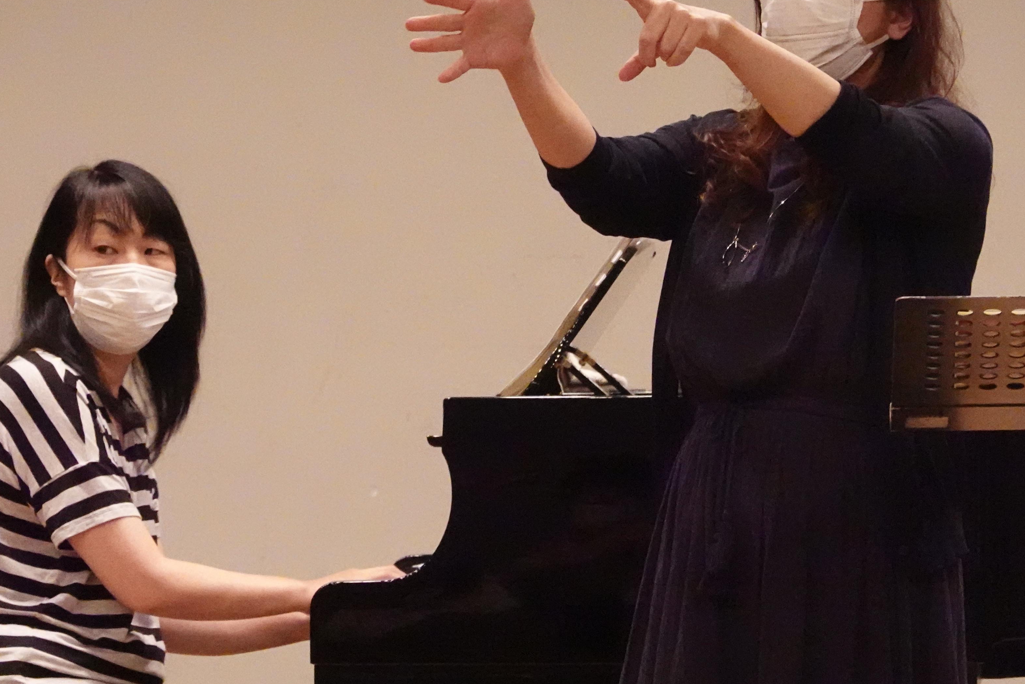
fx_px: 9965
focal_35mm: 350
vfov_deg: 3.9
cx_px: 450
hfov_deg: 5.9
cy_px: 274
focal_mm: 72
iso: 6400
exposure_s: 1/60
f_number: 4.5
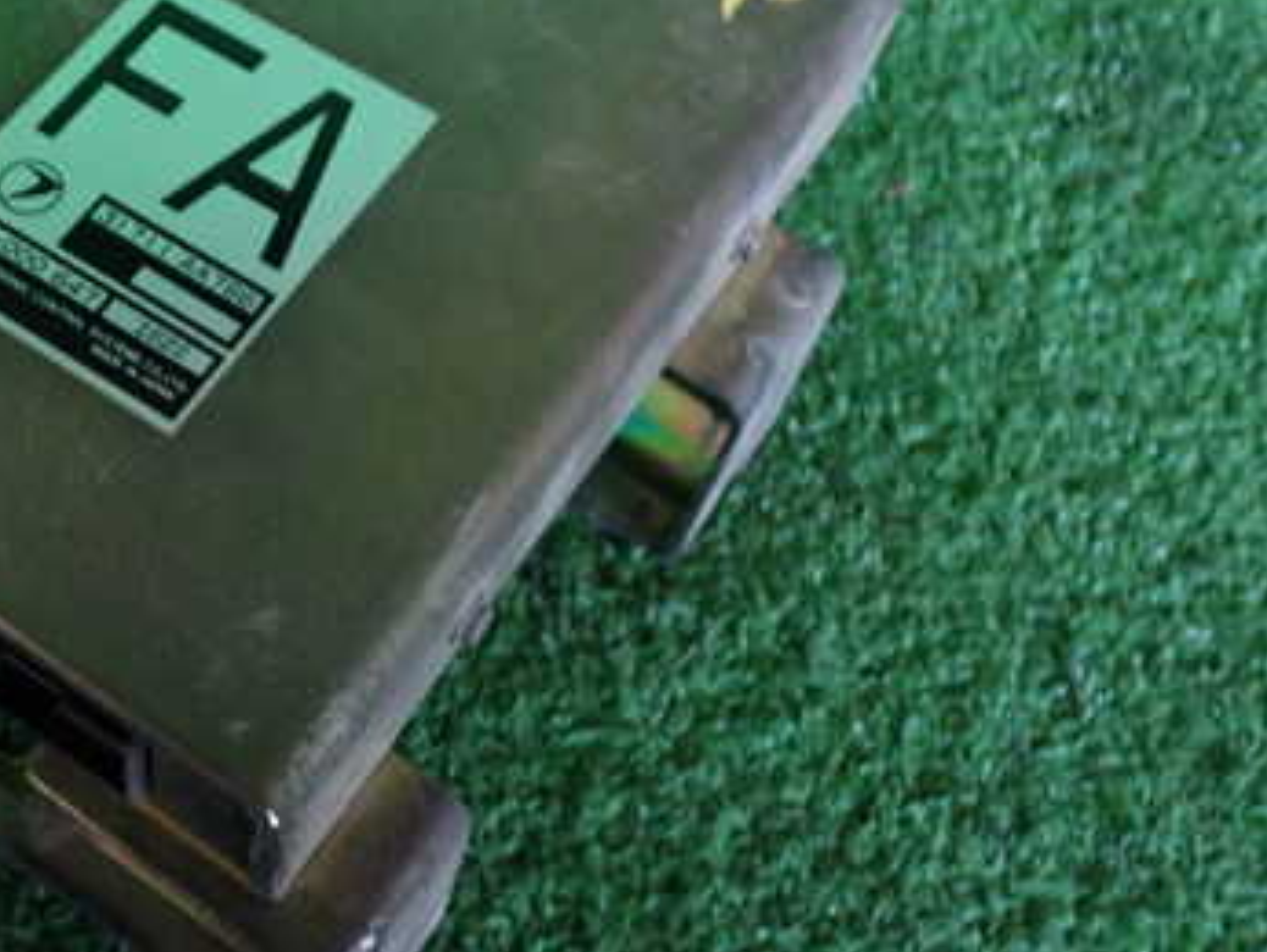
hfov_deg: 35.1
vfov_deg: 27.9
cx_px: 176
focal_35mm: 52
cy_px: 341
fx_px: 1905
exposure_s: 1/30
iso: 200
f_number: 2.3
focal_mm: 5.4
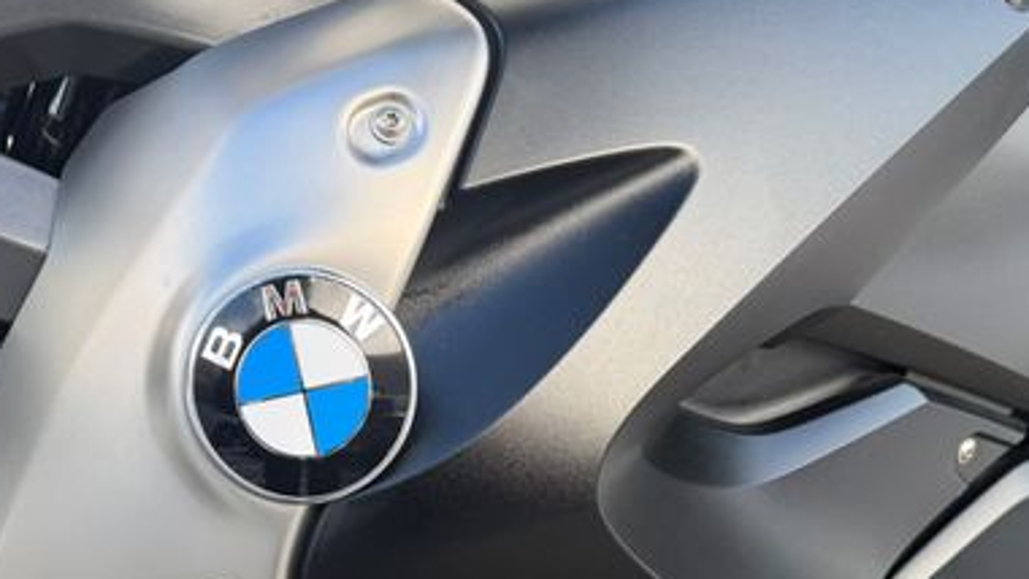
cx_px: 352
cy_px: 633
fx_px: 1201
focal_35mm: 44
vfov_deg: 25.2
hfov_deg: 45.7
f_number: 1.78
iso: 100
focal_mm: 6.76
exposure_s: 1/295
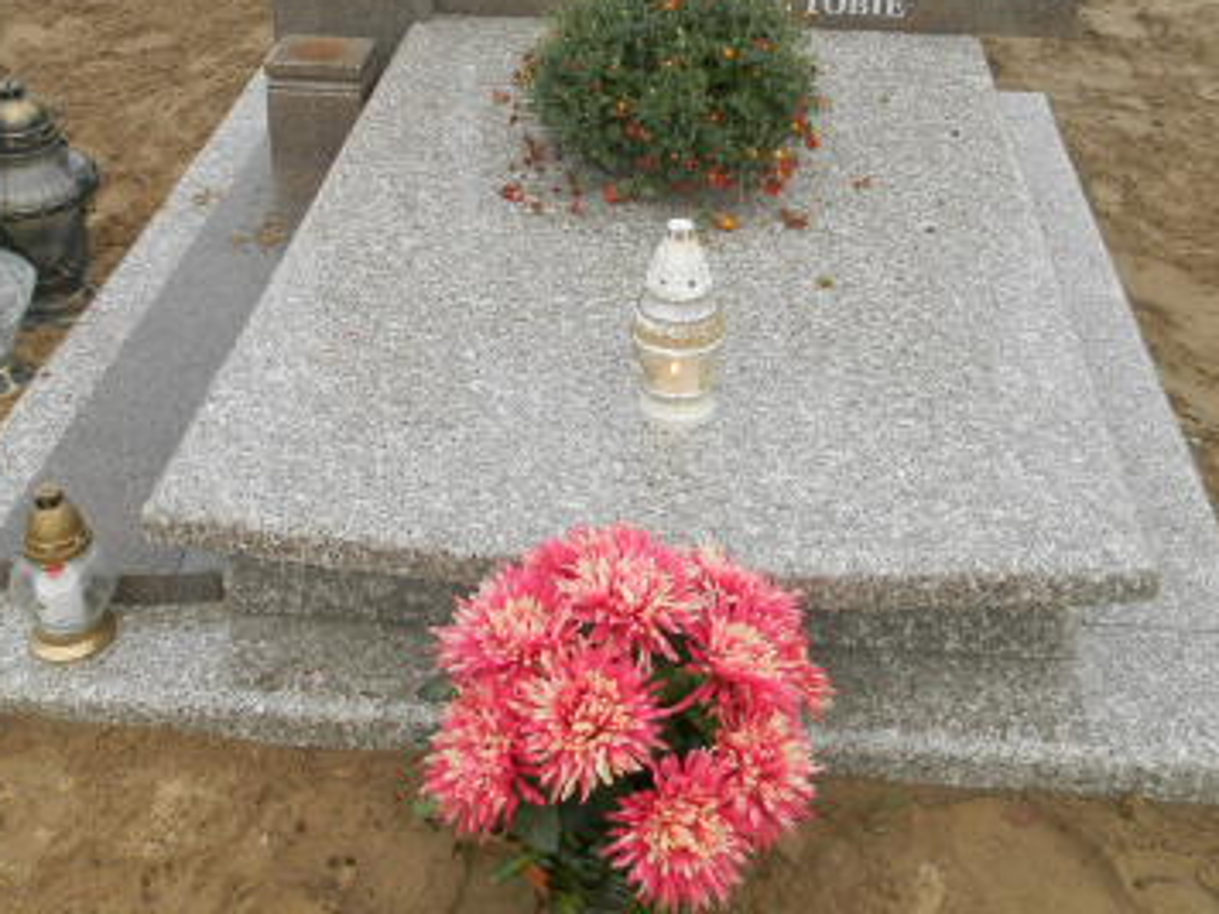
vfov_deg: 31.3
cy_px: 175
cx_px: 616
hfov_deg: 42.1
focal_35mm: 45
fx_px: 1585
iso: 80
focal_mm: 4.5
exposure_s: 1/160
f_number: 3.1
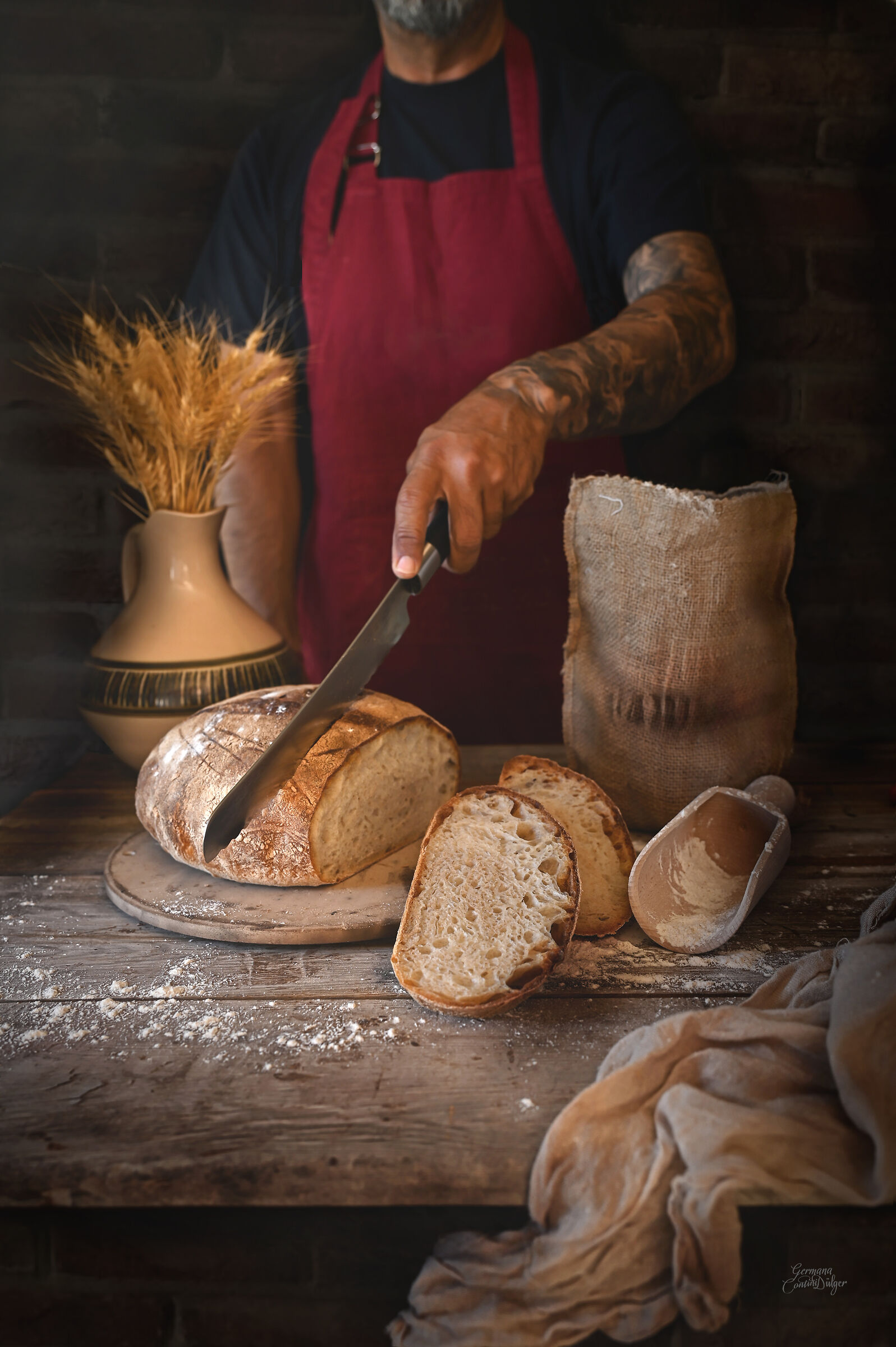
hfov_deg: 43.6
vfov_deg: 62.0
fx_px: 1121
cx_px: 448
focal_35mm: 30
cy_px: 674
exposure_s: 1/3
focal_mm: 30
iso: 100
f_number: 4.5
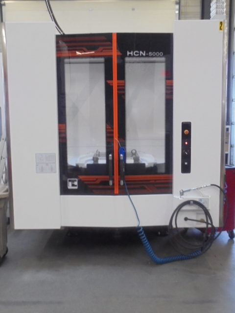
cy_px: 156
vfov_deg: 49.0
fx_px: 344
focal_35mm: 38
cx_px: 118
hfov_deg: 37.7
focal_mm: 6.9
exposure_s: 1/30
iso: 320
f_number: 4.2
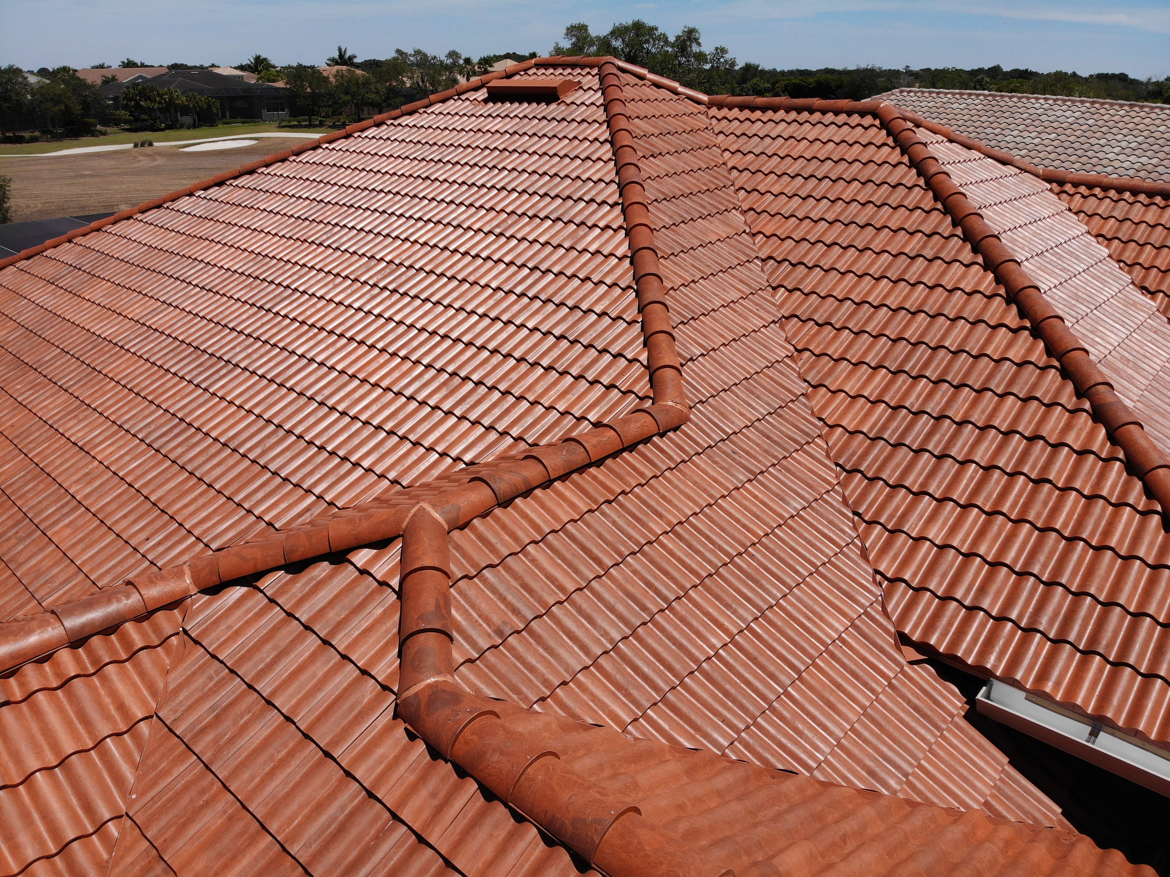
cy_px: 438
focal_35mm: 24
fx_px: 811
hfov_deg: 71.6
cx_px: 585
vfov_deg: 56.8
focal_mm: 4.5
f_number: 2.8
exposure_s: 1/1848
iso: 101
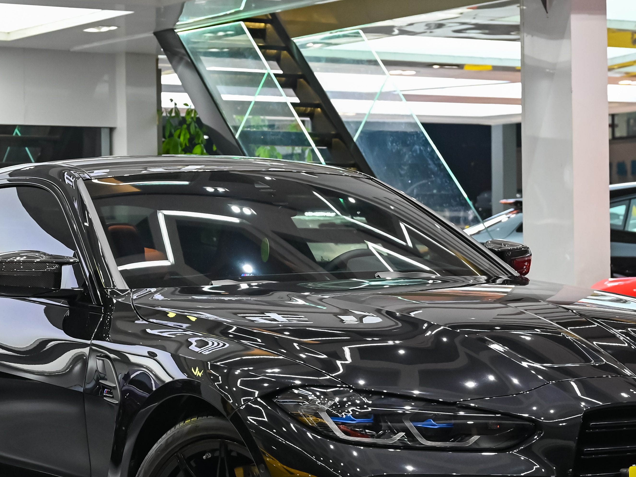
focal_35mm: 111
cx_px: 296
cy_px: 237
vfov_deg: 13.3
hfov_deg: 17.7
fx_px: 2039
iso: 2000
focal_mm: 51
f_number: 5
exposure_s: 1/160
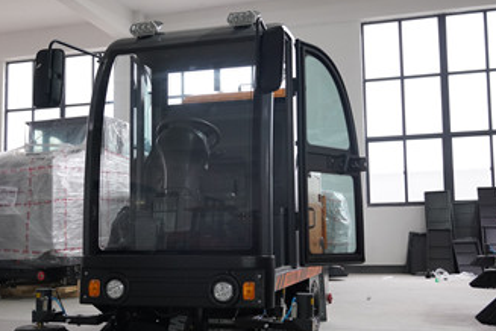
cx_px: 226
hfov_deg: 44.5
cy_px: 196
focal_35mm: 44
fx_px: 606
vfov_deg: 30.4
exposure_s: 1/160
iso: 1600
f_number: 4
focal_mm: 24
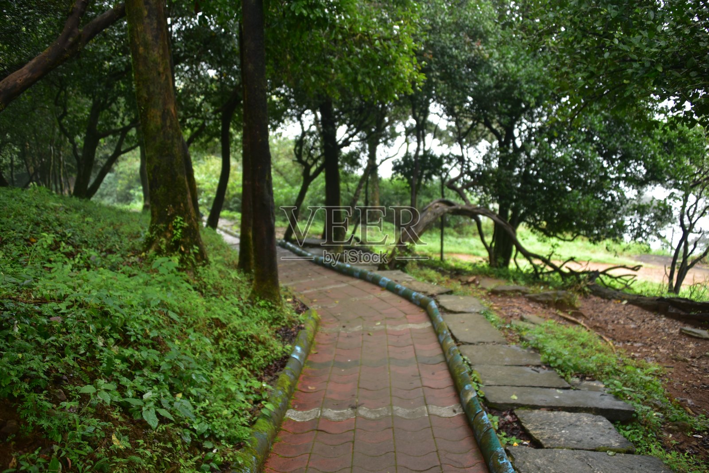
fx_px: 552
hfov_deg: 65.5
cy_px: 236
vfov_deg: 46.4
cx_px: 354
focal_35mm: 28
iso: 100
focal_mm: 28
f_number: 3.5
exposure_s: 1/40
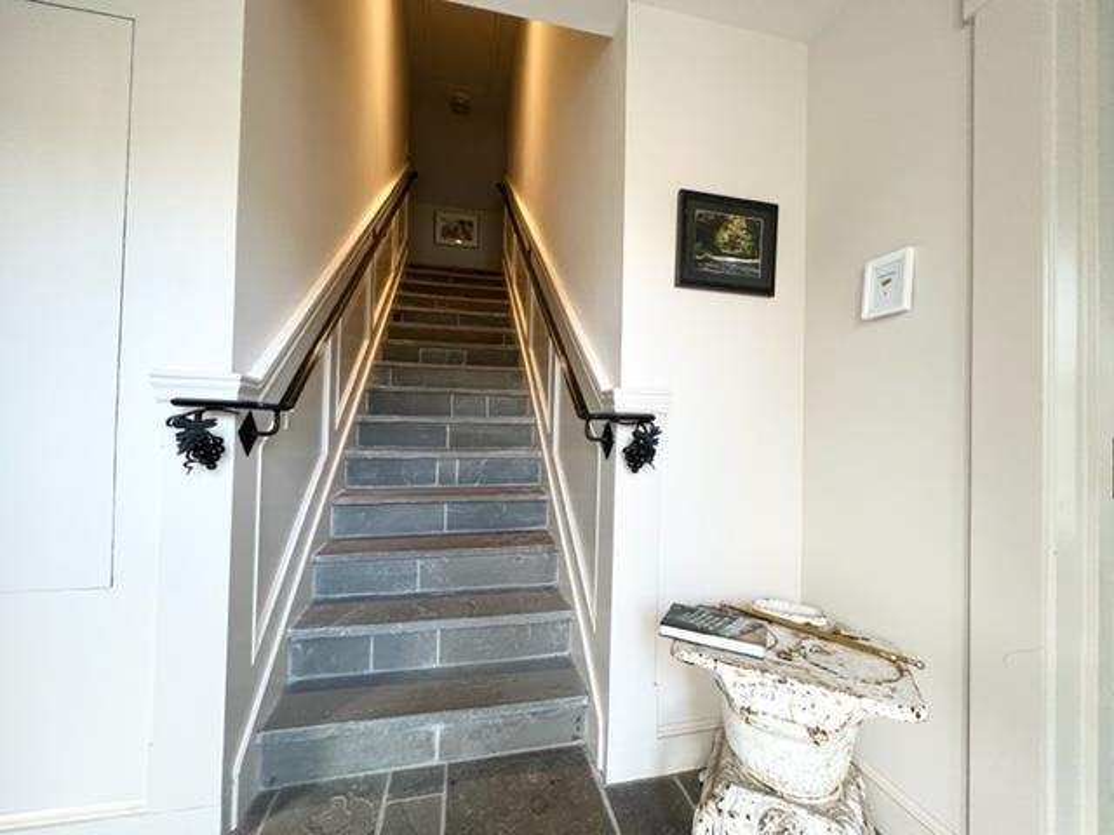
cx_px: 557
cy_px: 418
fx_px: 418
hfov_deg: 106.2
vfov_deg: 89.9
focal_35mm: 13
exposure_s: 1/60
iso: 160
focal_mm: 1.57
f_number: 1.8
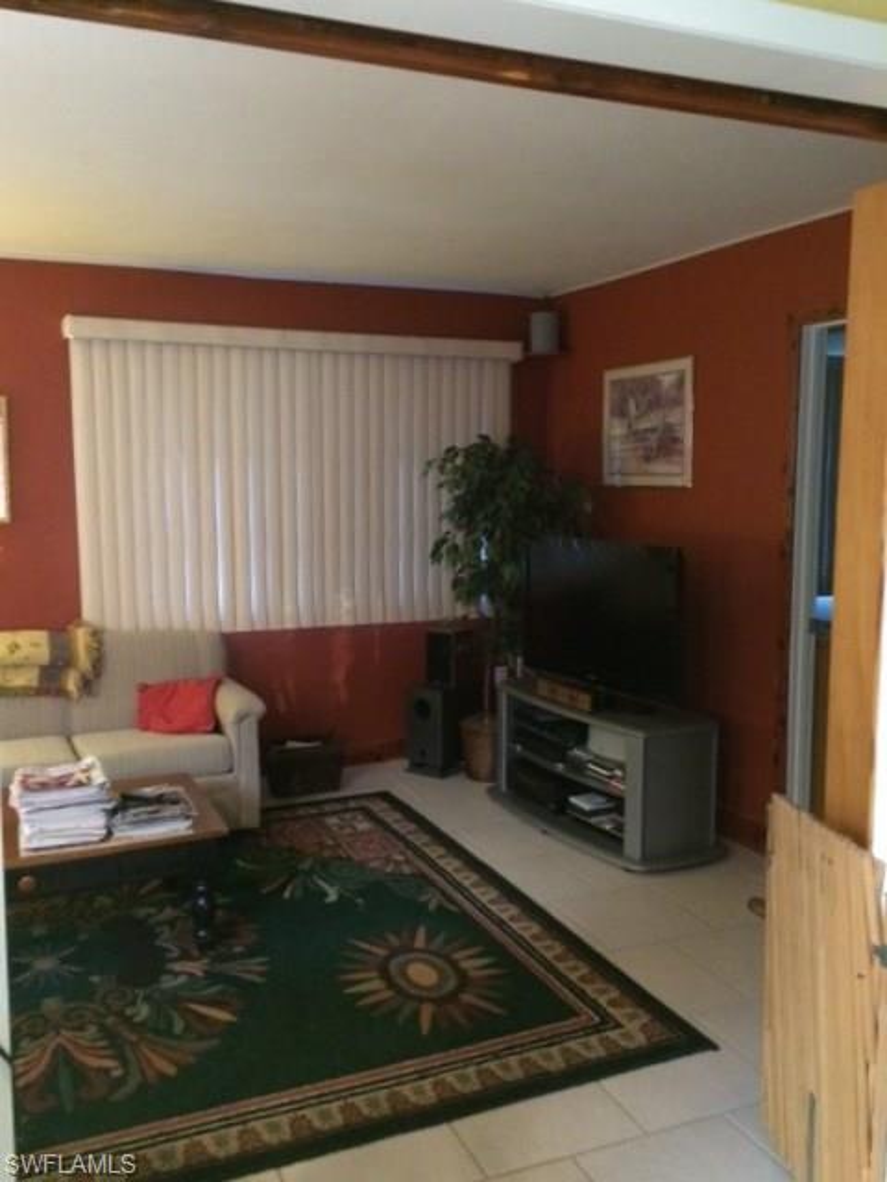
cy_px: 591
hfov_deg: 48.2
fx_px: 991
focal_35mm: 29
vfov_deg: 61.7
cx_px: 444
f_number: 2.2
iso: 500
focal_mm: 4.15
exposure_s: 1/15
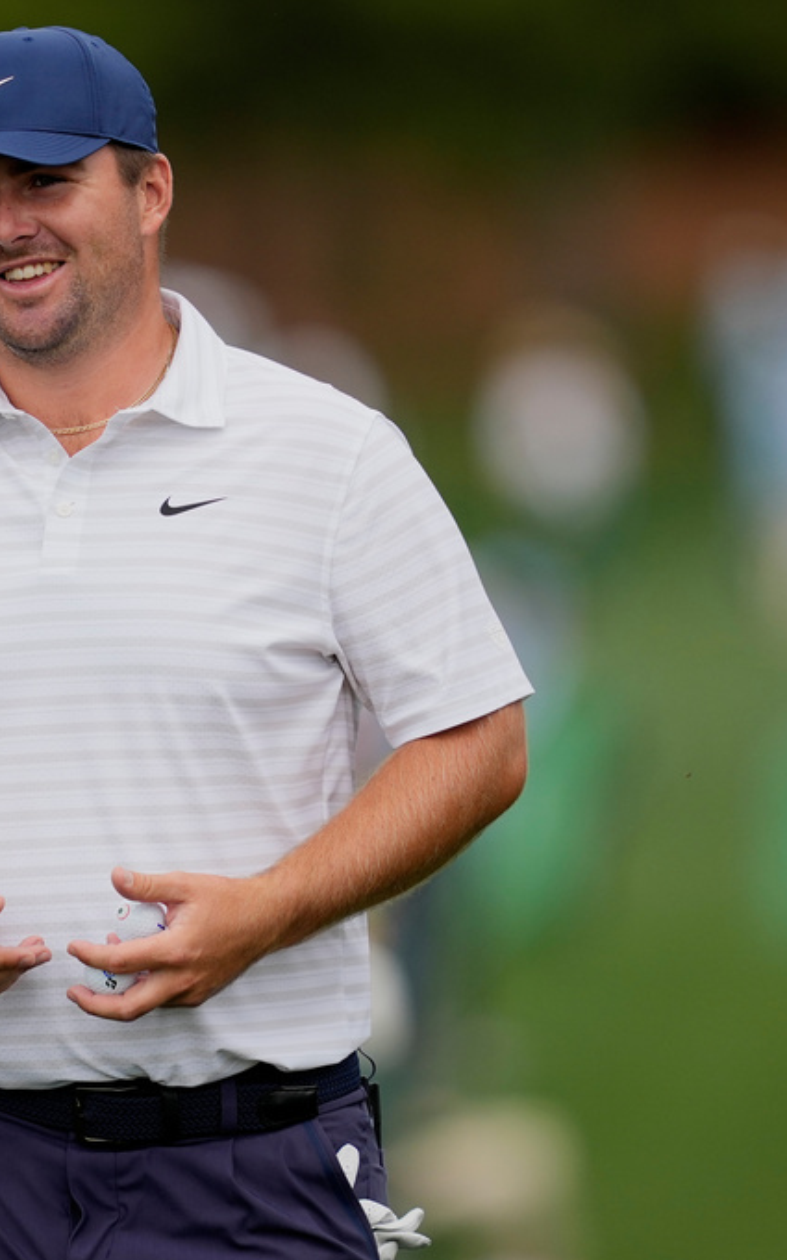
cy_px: 630
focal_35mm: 921
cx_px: 141
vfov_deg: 2.3
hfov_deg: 1.4
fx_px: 31606
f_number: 2.8
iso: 400
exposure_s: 1/4000
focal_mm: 400
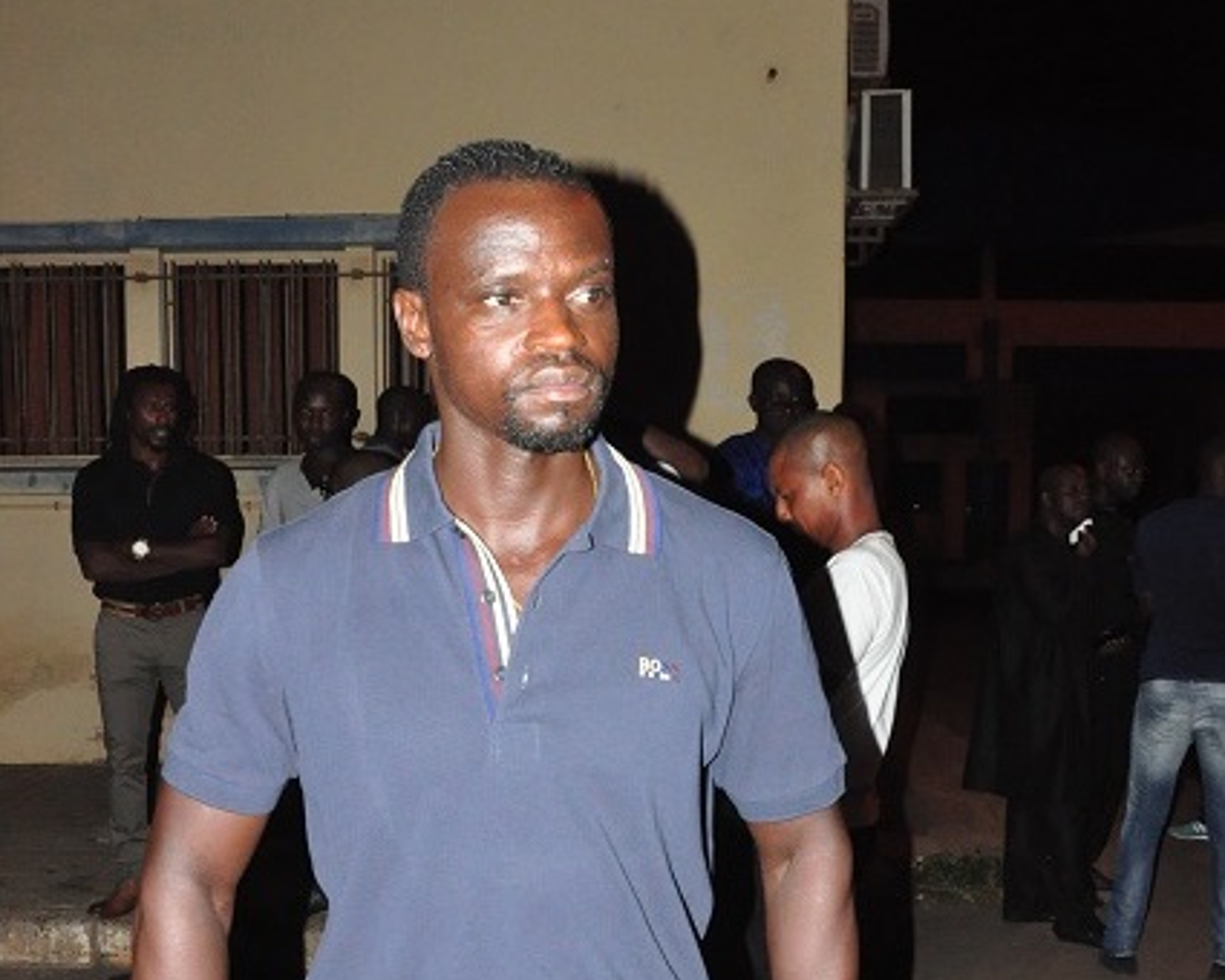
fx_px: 1621
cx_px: 614
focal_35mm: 45
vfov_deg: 33.0
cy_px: 723
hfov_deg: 41.4
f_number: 13
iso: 2200
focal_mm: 21
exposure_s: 1/80
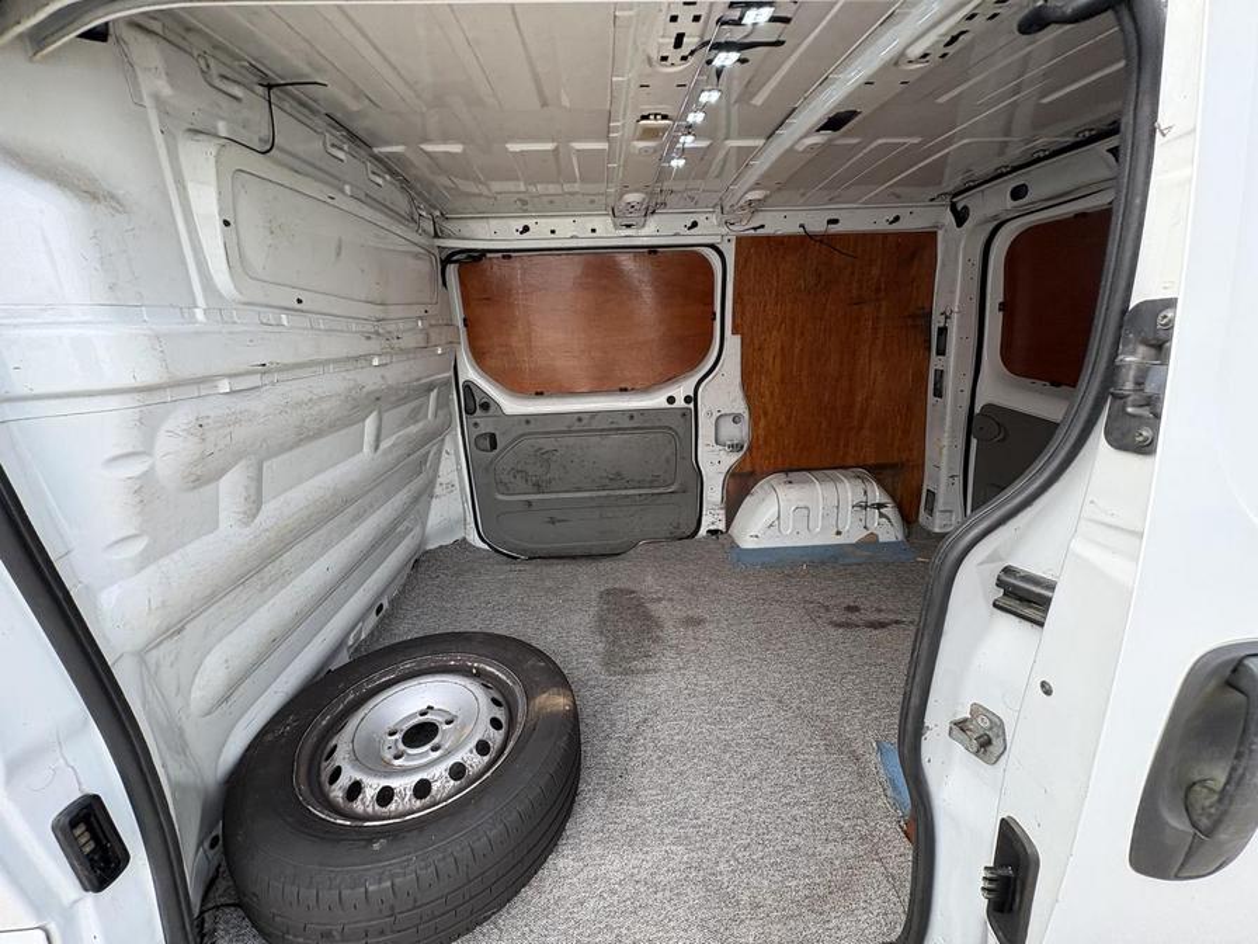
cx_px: 629
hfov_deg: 102.1
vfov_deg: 85.7
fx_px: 509
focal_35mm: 14
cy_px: 472
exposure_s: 1/136
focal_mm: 2.22
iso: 80
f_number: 2.2
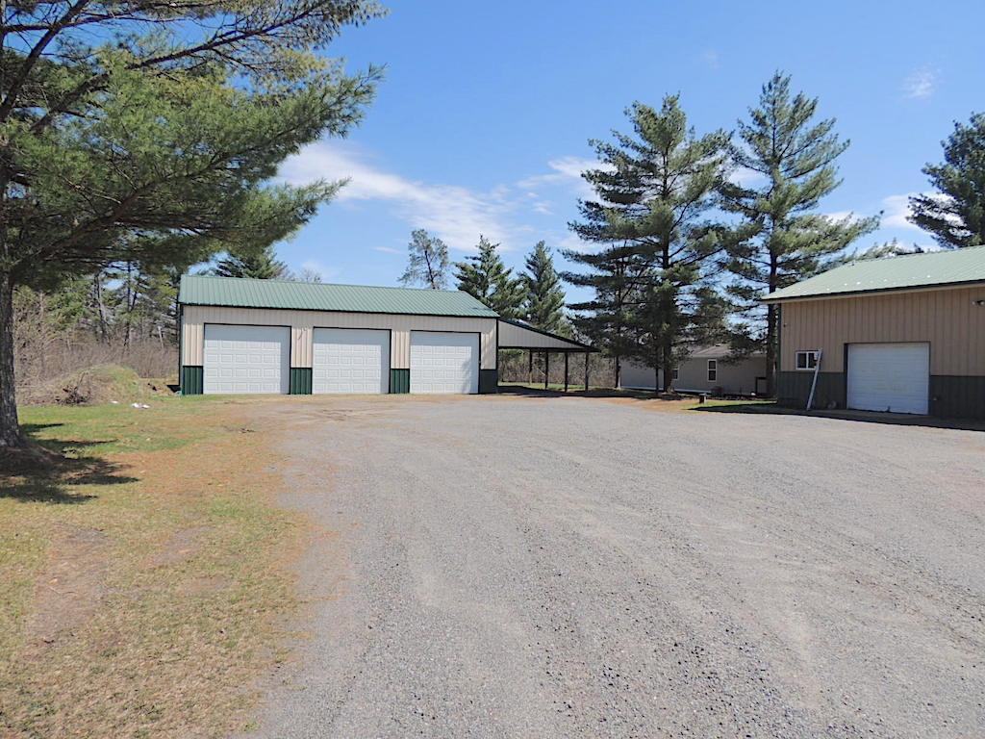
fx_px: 683
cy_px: 370
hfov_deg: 71.6
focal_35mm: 24
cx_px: 492
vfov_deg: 56.8
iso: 100
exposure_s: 1/1250
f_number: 3
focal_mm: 4.3
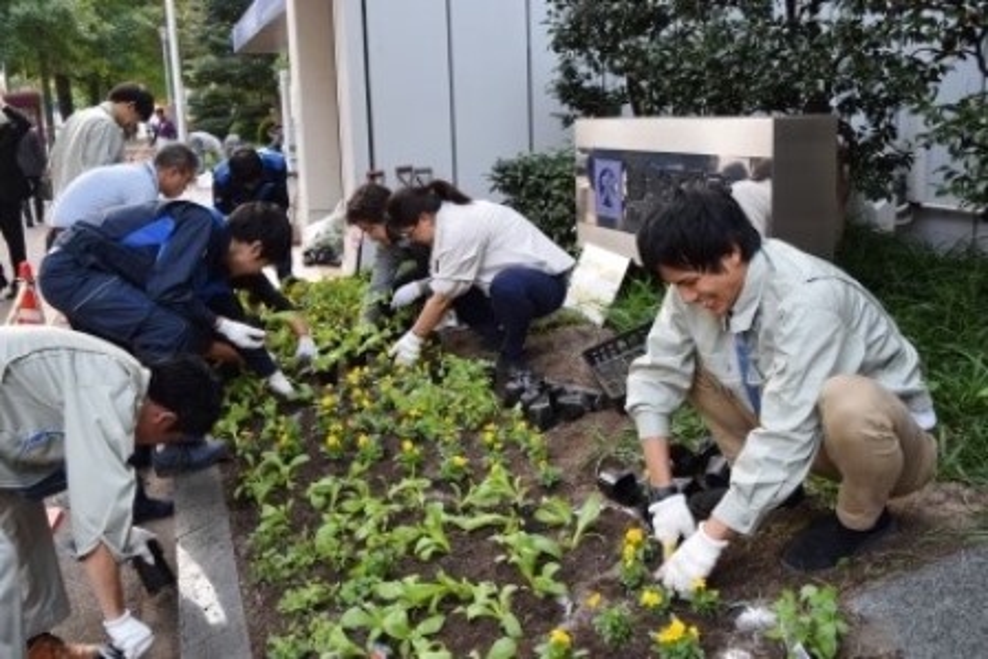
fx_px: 865
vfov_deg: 41.7
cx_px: 494
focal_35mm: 32
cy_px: 330
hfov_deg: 59.5
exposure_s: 1/100
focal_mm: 21
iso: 400
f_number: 5
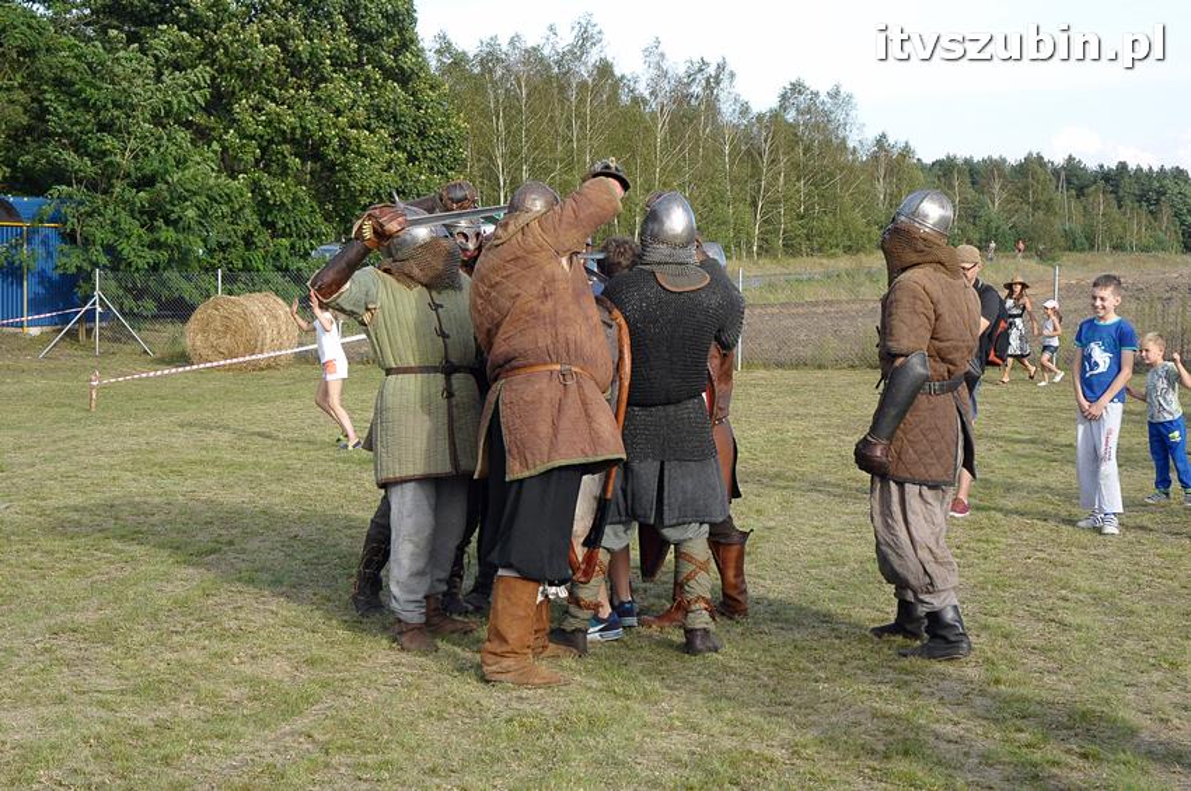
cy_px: 396
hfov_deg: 35.1
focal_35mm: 57
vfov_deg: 23.7
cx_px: 596
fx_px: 1884
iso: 800
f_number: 10
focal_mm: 38
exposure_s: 1/400
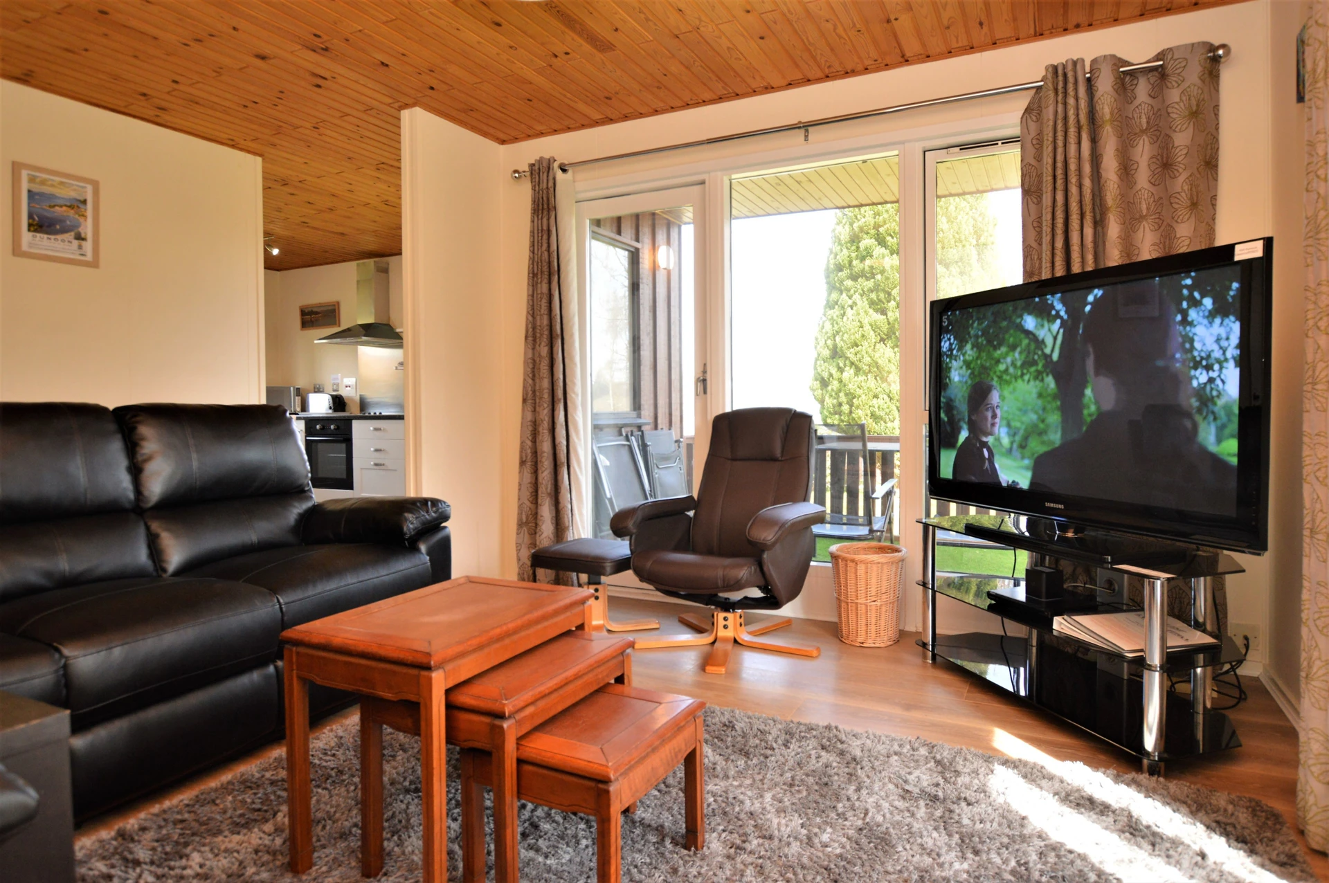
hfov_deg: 85.5
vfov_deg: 63.1
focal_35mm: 20
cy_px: 442
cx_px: 664
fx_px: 719
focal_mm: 13
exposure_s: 1/80
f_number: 4.5
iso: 400
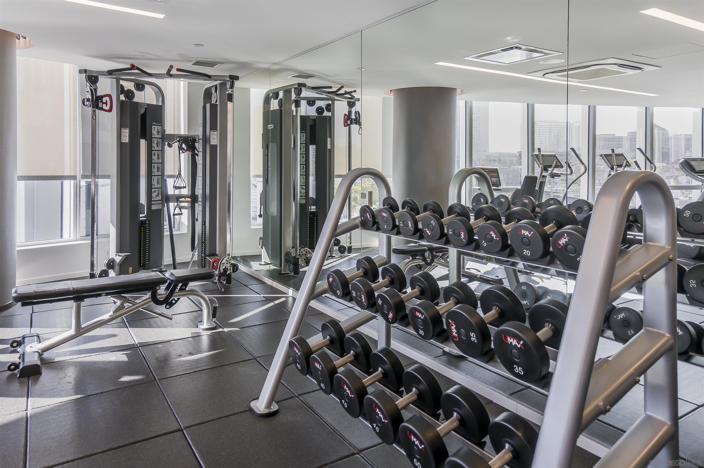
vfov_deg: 53.1
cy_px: 234
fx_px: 469
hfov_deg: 73.8
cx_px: 352
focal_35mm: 24
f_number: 3.5
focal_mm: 16
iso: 160
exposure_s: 1/125
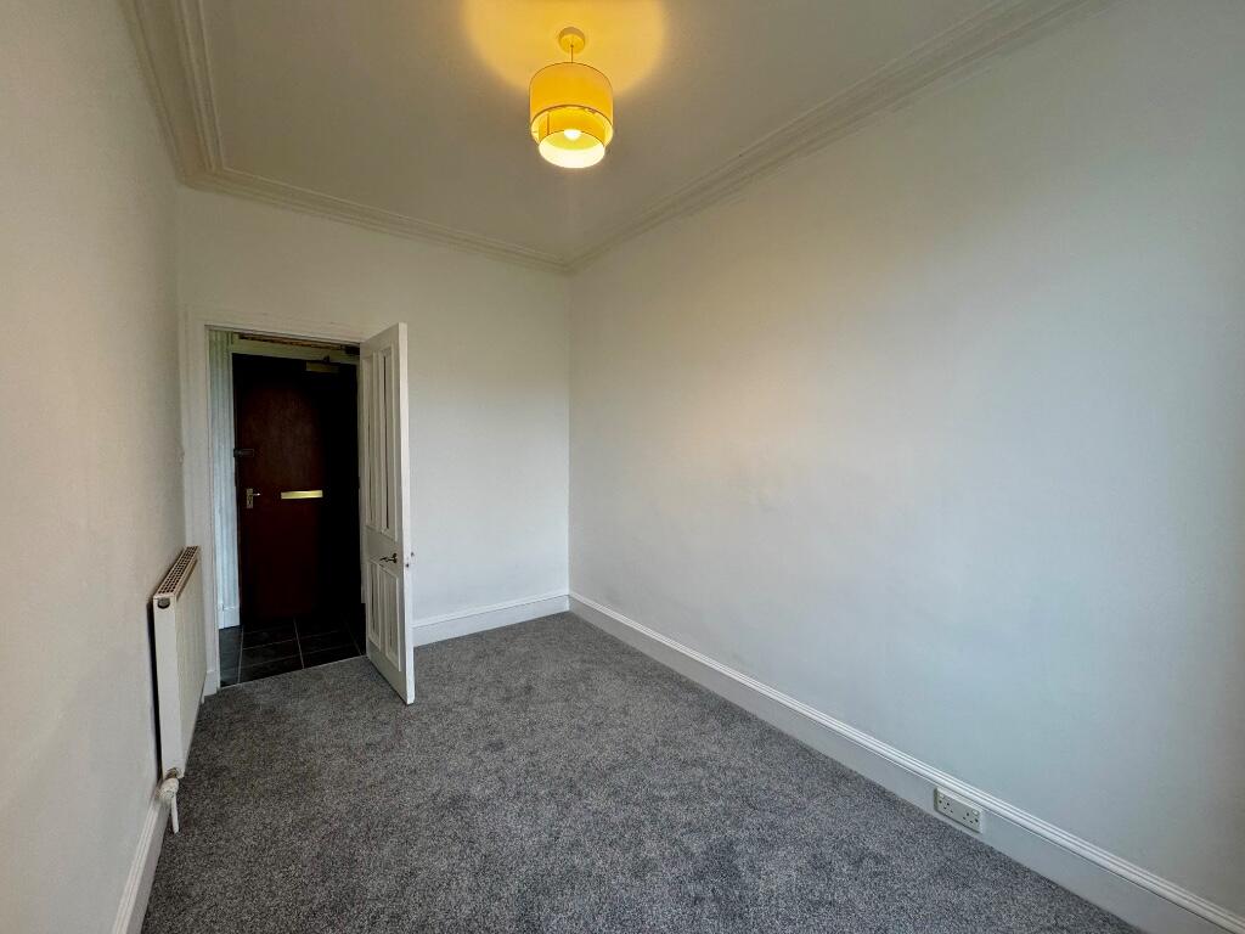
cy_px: 467
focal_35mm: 14
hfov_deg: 102.1
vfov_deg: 85.7
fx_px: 504
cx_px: 622
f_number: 2.2
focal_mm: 2.22
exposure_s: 1/100
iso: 200
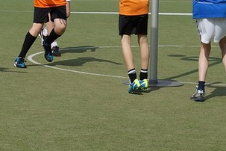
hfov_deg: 11.6
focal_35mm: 178
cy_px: -79
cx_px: 85
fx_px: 1115
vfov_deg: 7.6
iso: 100
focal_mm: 35
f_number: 5.6
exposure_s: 1/800
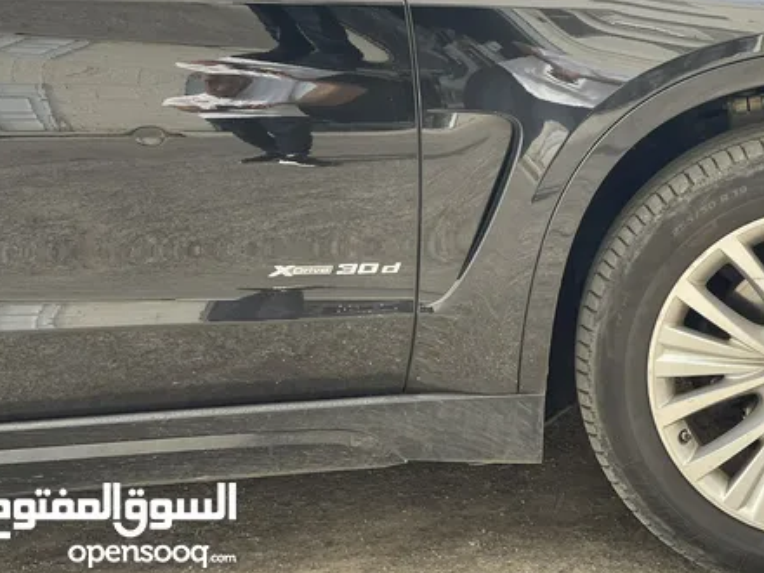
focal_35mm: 93
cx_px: 497
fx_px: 2053
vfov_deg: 15.9
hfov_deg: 21.0
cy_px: 193
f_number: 2.2
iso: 25
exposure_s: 1/121
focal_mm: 7.5
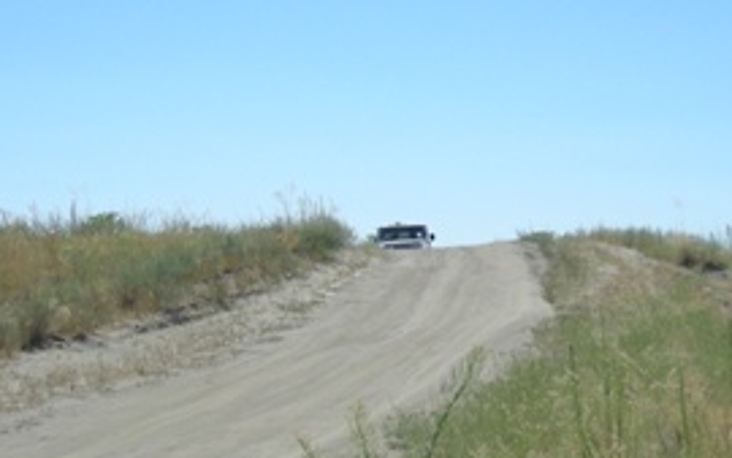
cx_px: 428
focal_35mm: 88
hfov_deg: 23.5
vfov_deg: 14.9
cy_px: 195
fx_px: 1756
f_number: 5.7
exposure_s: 1/320
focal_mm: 5.7
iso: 50
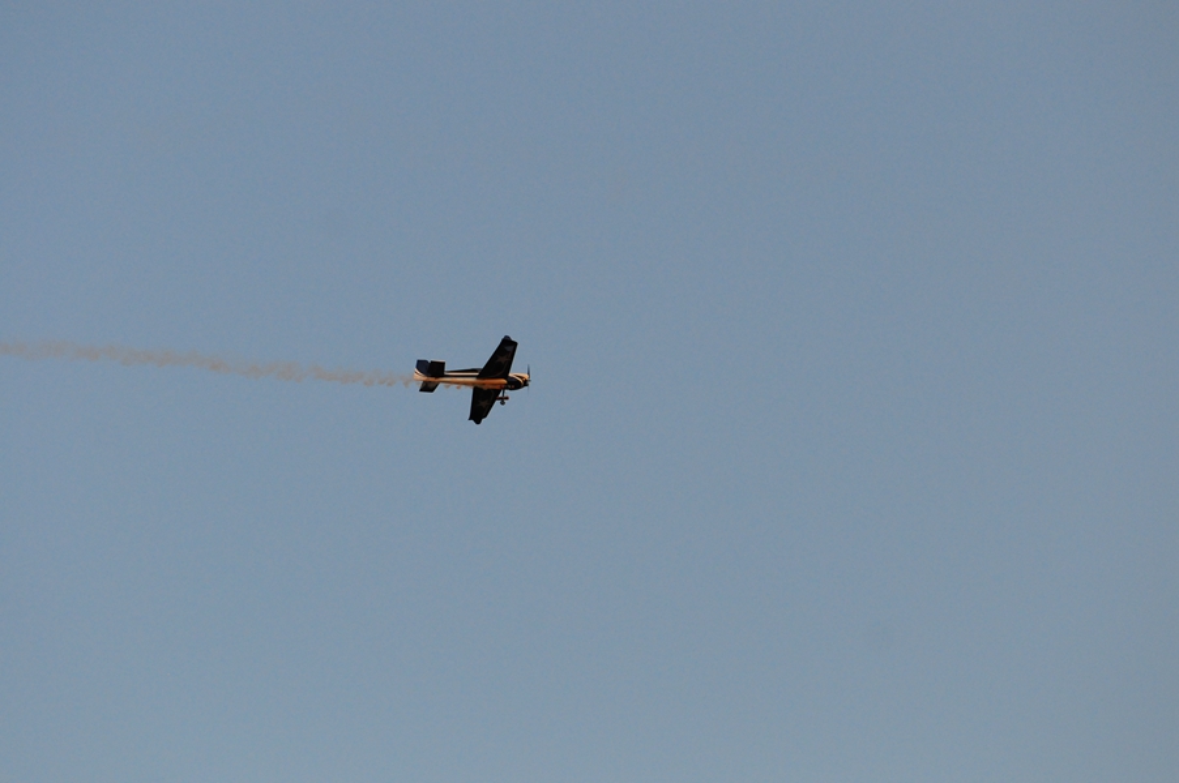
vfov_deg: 13.0
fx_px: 3435
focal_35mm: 105
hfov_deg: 19.5
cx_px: 590
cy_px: 392
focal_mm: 70
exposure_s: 1/2500
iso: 1000
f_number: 4.5
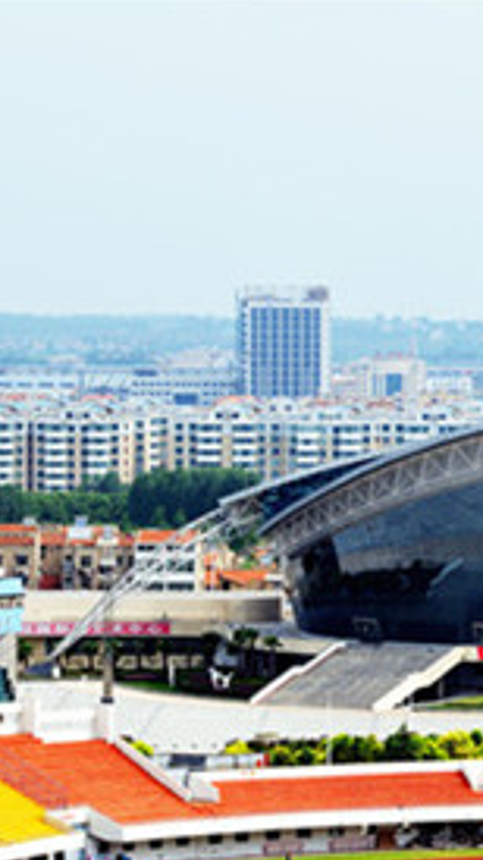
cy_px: 460
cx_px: 656
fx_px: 6148
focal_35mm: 270
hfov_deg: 4.5
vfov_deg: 8.0
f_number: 9
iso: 200
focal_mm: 105
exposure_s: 1/320
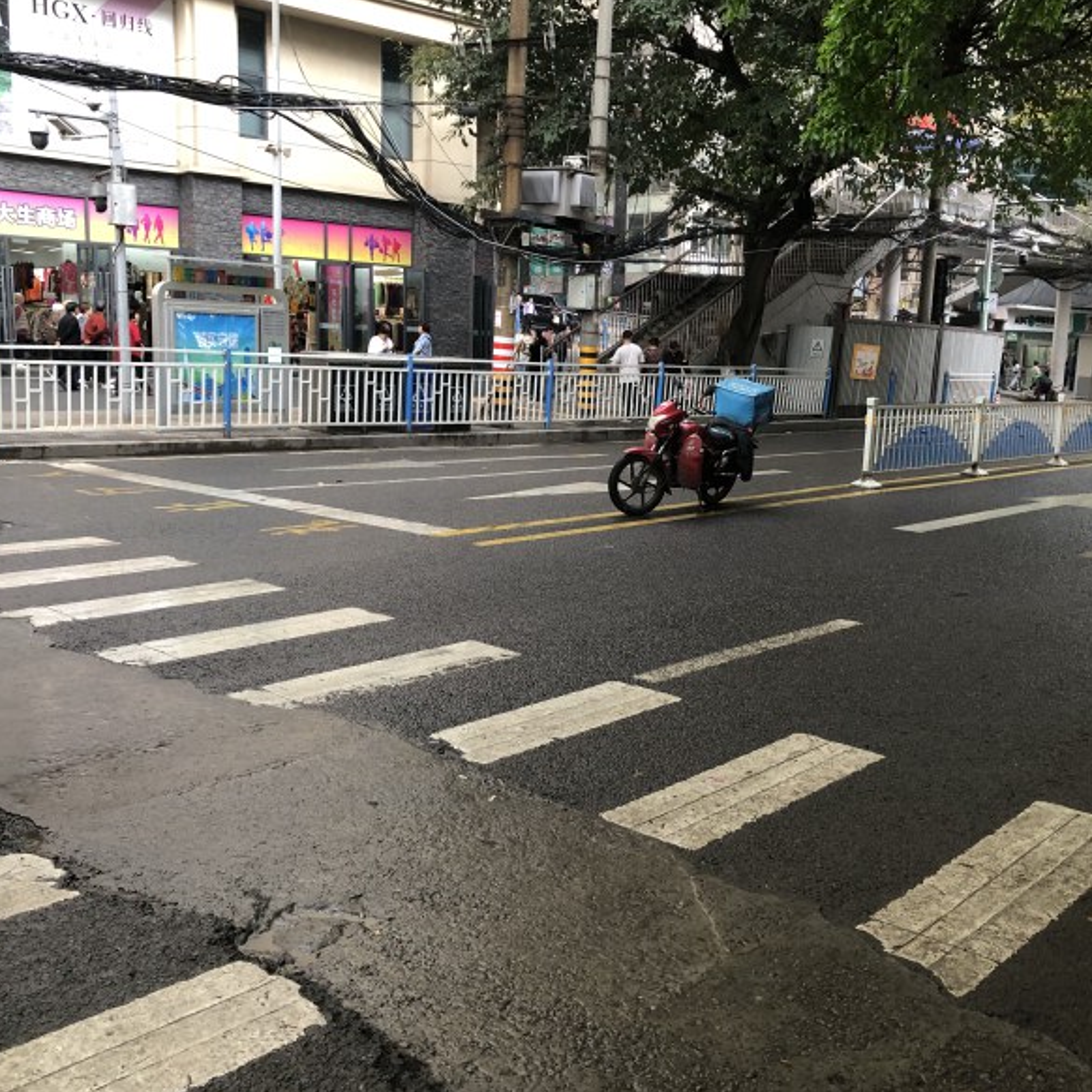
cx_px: 584
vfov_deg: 48.4
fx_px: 1213
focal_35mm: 34
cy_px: 552
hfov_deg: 48.4
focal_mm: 4
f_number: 1.8
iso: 40
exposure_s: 1/25
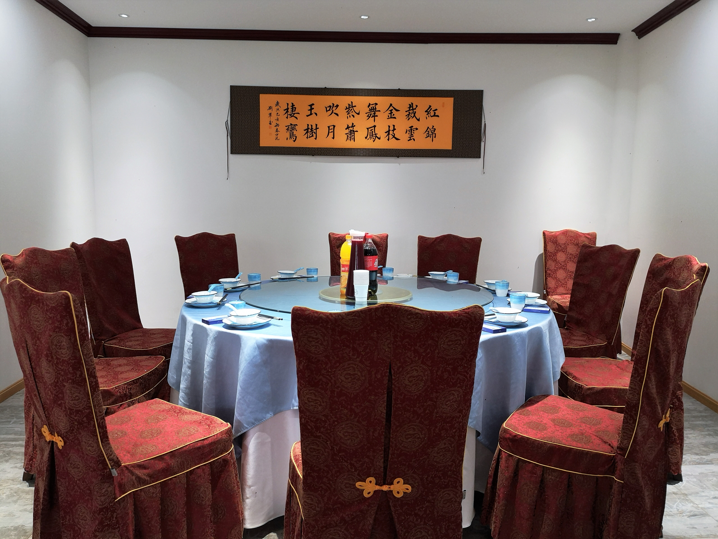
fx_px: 560
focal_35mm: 27
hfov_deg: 65.3
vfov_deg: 51.4
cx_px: 359
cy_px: 270
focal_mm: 3.95
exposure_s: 1/50
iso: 160
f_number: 1.8
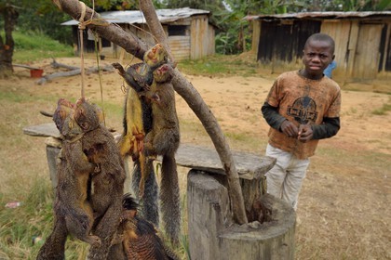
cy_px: 130
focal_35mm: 31
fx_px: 337
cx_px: 196
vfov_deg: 42.3
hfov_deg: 60.3
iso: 800
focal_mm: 31
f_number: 10
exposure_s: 1/640
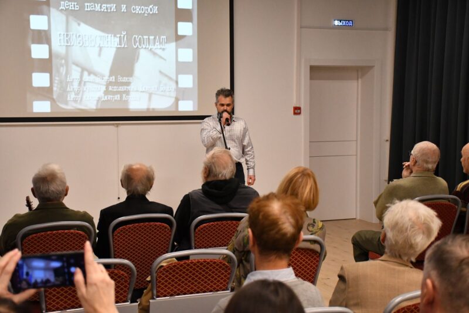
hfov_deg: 38.2
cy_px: 156
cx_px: 234
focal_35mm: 52
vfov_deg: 26.0
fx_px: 677
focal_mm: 35
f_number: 4.2
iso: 5000
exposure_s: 1/500
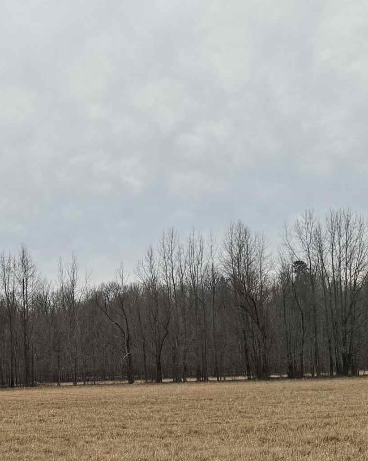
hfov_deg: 20.0
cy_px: 335
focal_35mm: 70
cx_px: -113
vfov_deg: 26.8
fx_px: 953
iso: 80
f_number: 1.78
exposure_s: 1/3802
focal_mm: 6.76
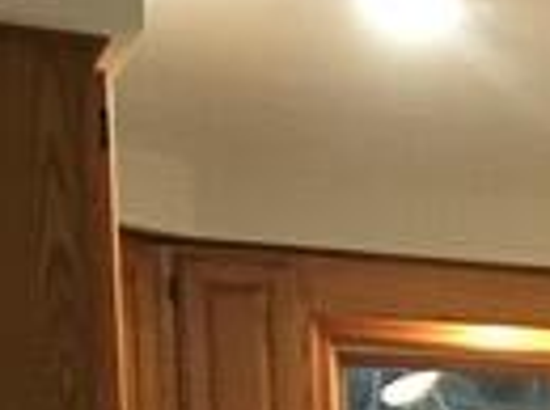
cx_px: 1142
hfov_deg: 12.1
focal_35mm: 143
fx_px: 2268
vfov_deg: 9.4
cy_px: 909
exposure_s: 1/25
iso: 200
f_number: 2.2
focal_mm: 4.15
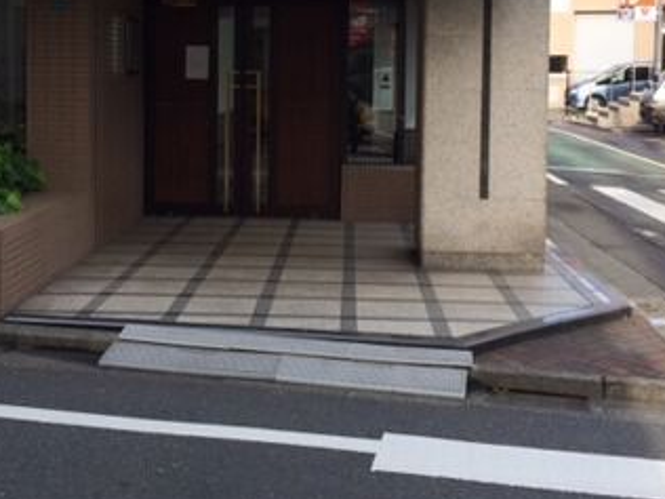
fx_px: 1057
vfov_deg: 26.2
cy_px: 126
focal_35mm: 55
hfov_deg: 34.9
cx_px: 282
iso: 32
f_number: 2.2
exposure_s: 1/419
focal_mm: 4.15
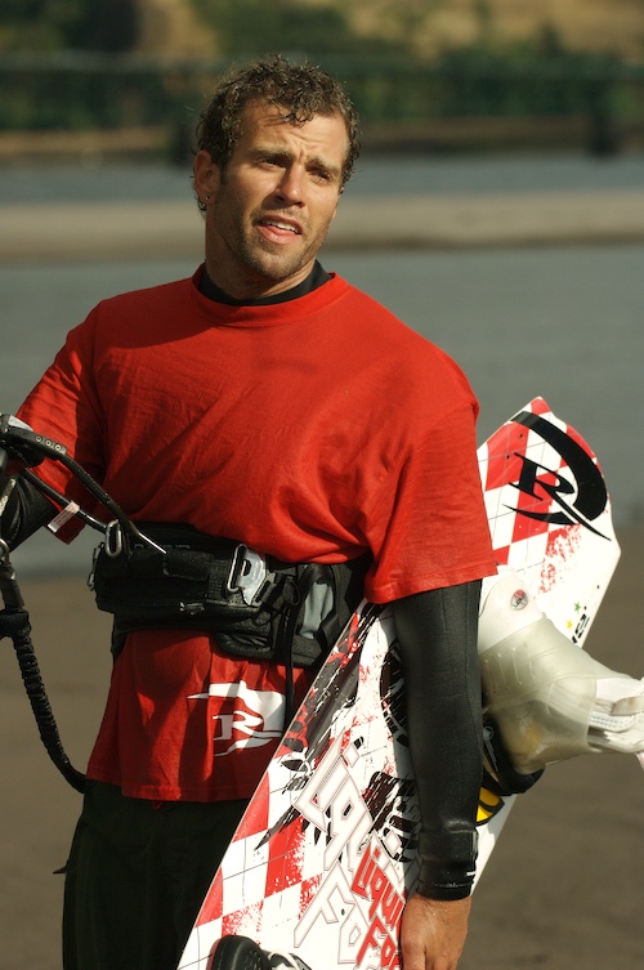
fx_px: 4682
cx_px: 322
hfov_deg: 7.9
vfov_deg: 11.8
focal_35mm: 174
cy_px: 485
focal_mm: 116
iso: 400
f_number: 5
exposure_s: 1/1250
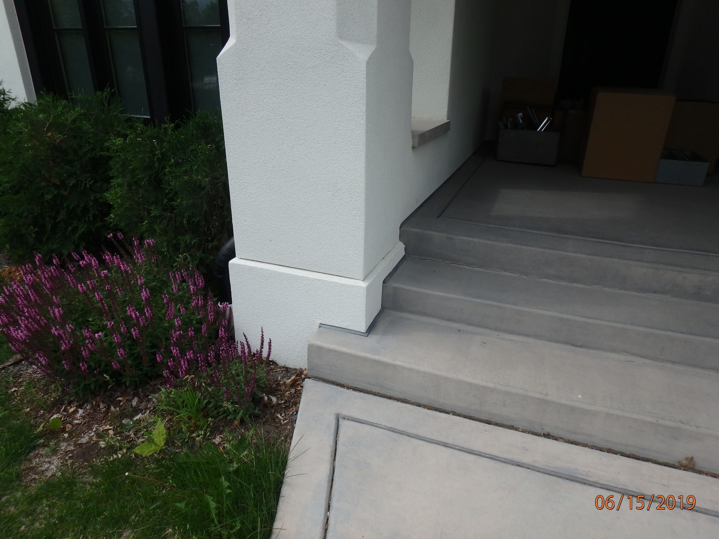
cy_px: 279
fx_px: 457
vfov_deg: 61.1
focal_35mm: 22
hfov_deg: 76.4
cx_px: 365
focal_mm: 3.7
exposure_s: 1/800
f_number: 3.5
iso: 125
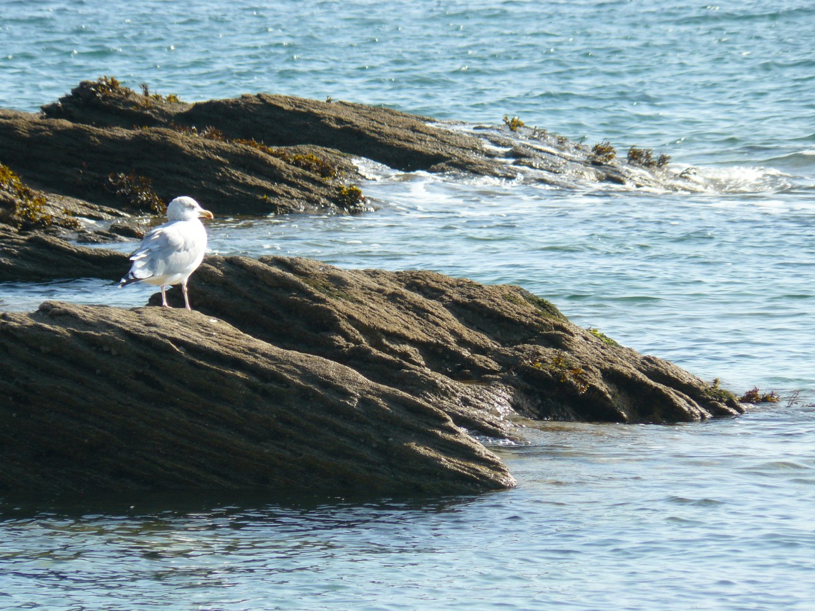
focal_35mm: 432
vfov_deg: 3.4
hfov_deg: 4.6
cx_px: 408
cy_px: 306
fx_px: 10171
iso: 100
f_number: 5.6
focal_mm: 72
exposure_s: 1/200
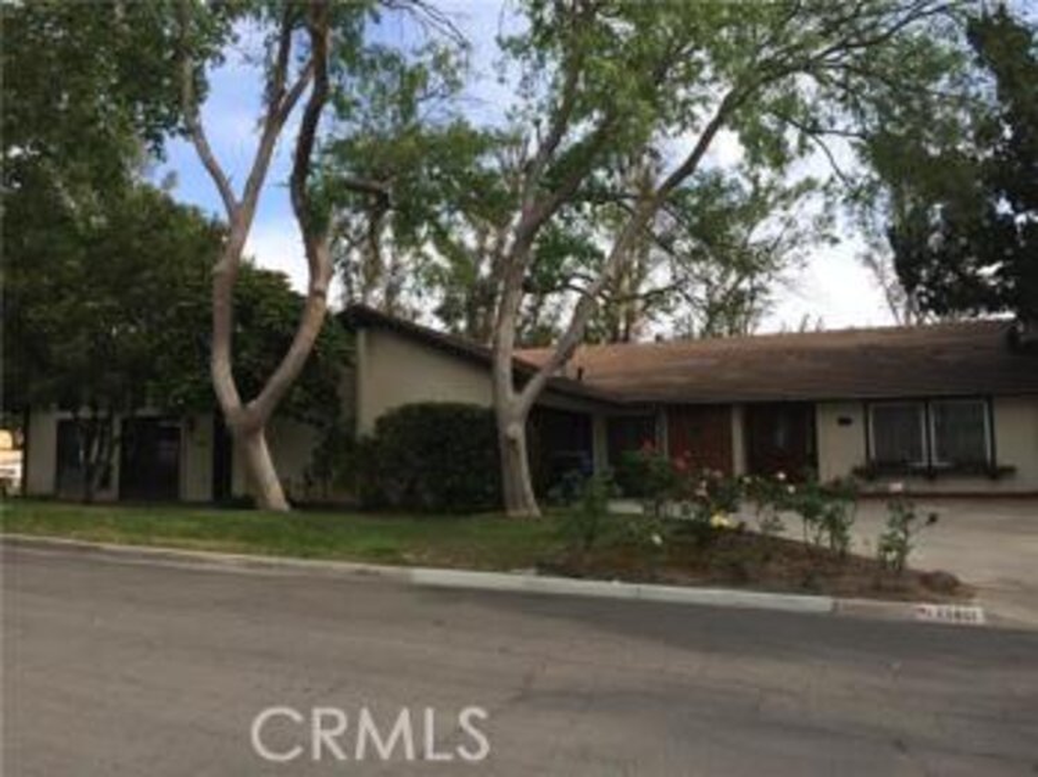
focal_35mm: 29
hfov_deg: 61.7
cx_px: 519
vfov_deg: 48.2
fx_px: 869
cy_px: 388
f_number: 2.2
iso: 32
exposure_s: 1/1109
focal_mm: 4.15
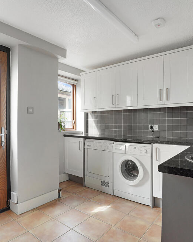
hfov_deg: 63.1
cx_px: 101
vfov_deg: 75.0
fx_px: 157
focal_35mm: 22
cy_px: 122
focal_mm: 10
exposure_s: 1/10
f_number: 9
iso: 200
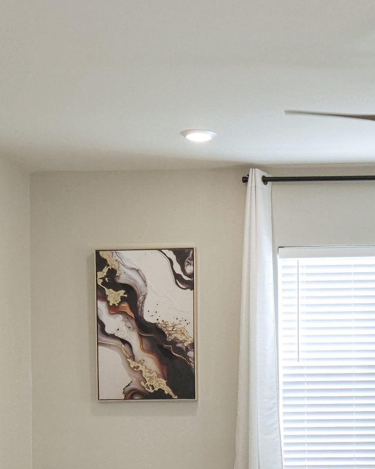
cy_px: 446
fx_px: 1013
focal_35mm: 73
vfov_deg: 25.1
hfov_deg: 20.3
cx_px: 372
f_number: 3.5
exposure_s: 1/160
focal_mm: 12
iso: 800
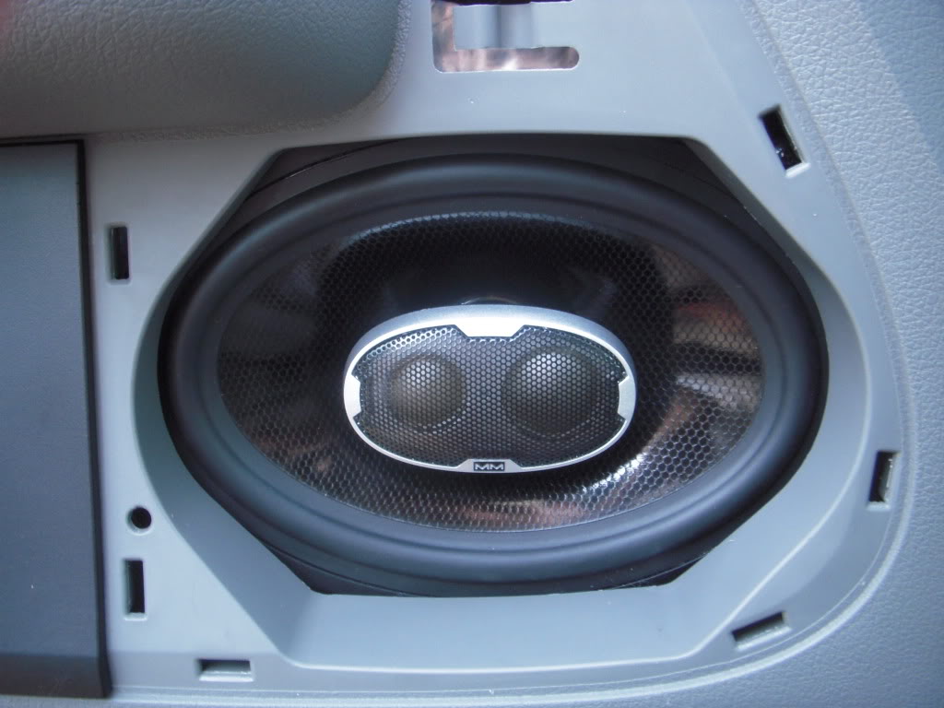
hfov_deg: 49.0
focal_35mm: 38
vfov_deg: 37.7
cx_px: 472
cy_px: 354
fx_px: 1036
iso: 320
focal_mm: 6.3
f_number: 3.3
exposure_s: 1/8
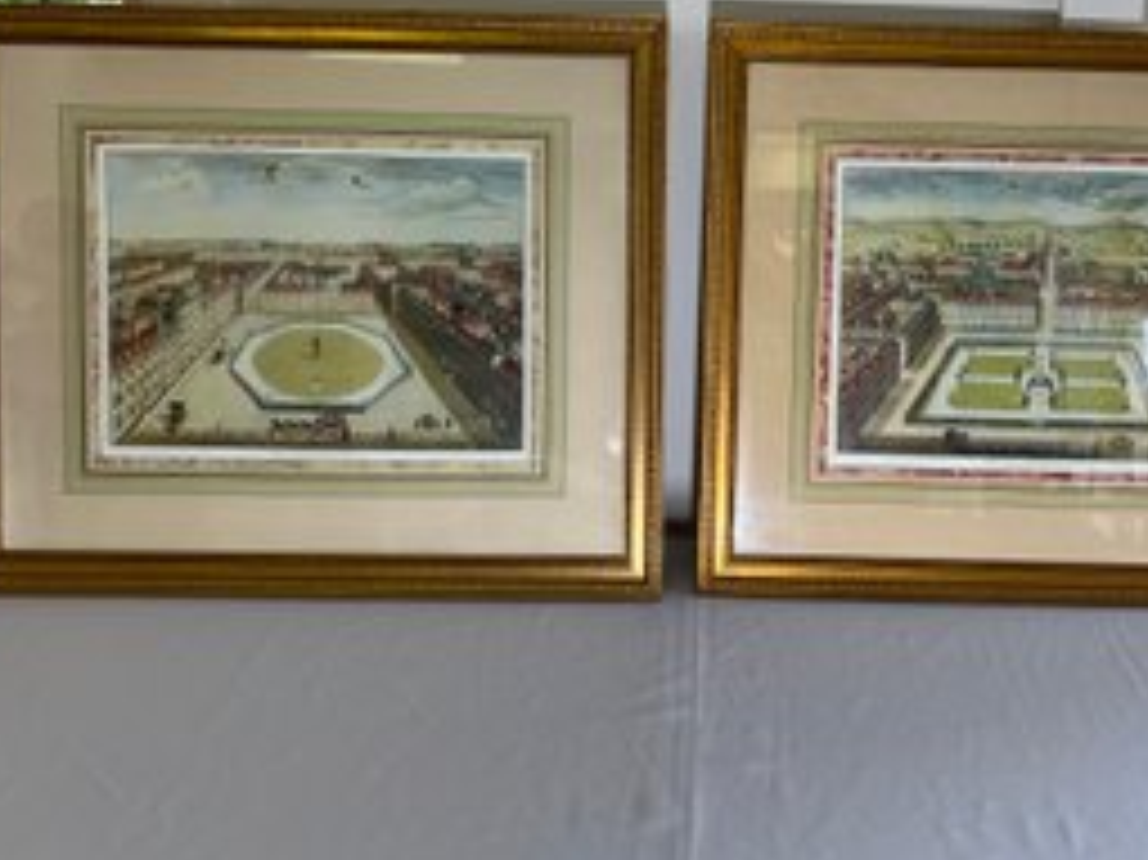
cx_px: 714
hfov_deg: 52.1
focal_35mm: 35
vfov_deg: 40.3
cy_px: 304
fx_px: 1160
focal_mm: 5.7
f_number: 1.5
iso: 32
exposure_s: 1/123
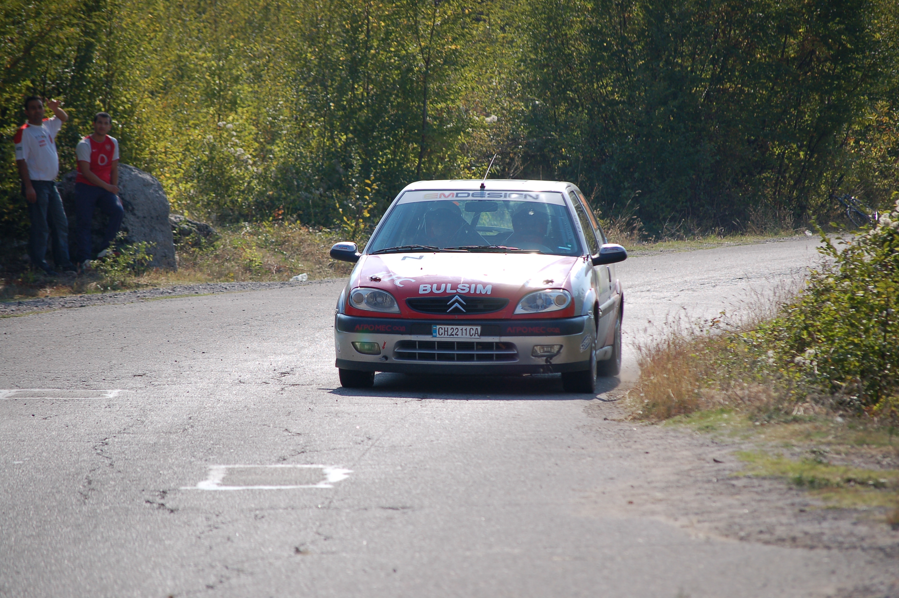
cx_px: 450
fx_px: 6549
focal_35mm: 262
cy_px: 299
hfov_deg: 7.9
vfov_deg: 5.2
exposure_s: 1/1000
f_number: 5.6
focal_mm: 175
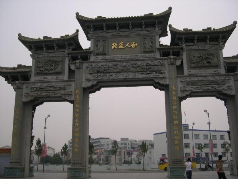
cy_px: 90
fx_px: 261
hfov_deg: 49.0
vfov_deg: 37.7
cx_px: 119
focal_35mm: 38
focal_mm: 8
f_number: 2.8
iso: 100
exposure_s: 1/136
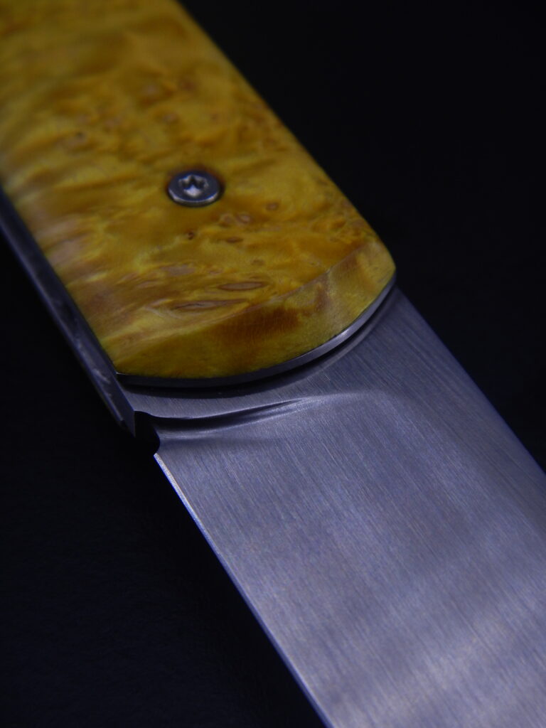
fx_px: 1367
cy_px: 364
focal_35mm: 65
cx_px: 273
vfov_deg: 29.8
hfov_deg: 22.6
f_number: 4.2
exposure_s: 1/30
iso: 140
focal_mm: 11.7
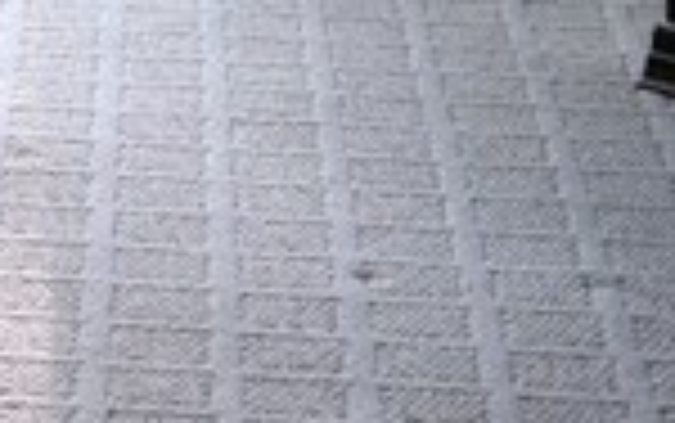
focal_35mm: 199
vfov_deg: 5.8
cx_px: -1467
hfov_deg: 8.5
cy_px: -1184
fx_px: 3664
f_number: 5
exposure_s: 1/100
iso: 400
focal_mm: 18
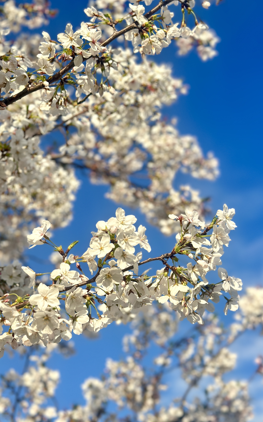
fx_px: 585
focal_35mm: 51
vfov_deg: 39.6
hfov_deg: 25.3
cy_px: 211
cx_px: 156
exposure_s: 1/4184
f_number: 1.78
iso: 100
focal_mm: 6.86
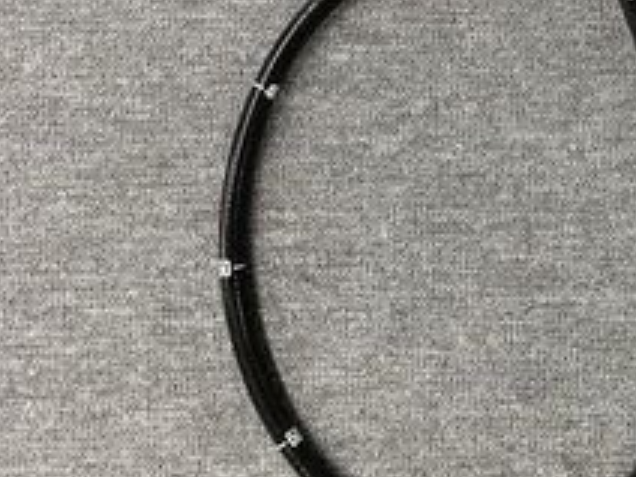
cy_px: 111
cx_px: 576
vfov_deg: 29.2
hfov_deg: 36.4
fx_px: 900
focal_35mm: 49
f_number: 1.6
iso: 200
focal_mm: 4.2
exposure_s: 1/60
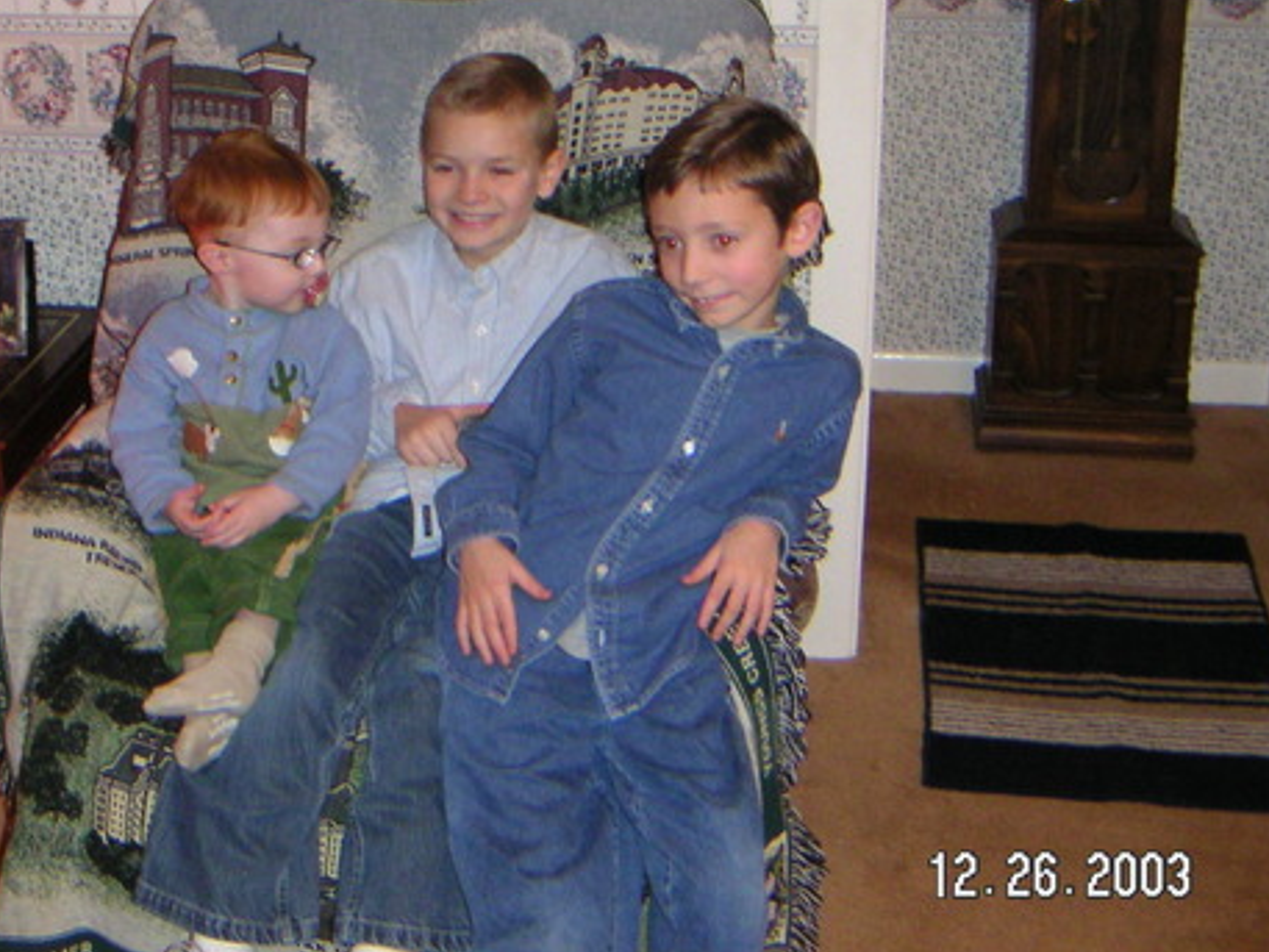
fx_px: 2053
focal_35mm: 56
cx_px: 453
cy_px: 339
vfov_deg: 26.0
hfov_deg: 34.1
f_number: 2.9
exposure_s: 1/45
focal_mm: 5.2
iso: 200
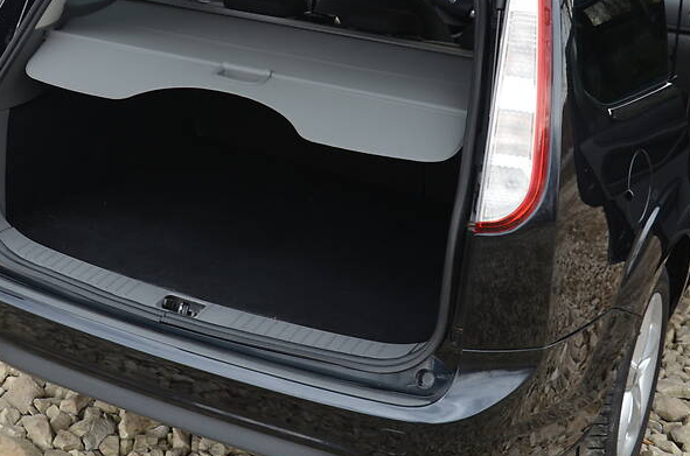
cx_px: 238
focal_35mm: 65
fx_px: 1243
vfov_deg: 20.7
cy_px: 156
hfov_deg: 30.8
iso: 400
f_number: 4.2
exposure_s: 1/80
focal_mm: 32
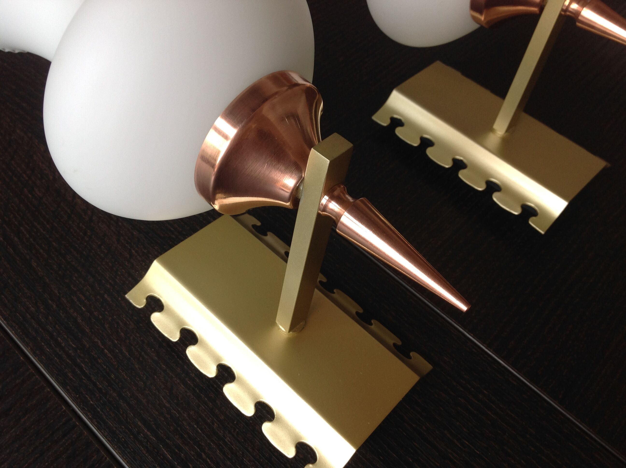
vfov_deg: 40.6
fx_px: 632
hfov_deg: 52.7
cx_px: 313
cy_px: 234
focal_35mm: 35
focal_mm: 4.28
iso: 50
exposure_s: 1/30
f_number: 2.4
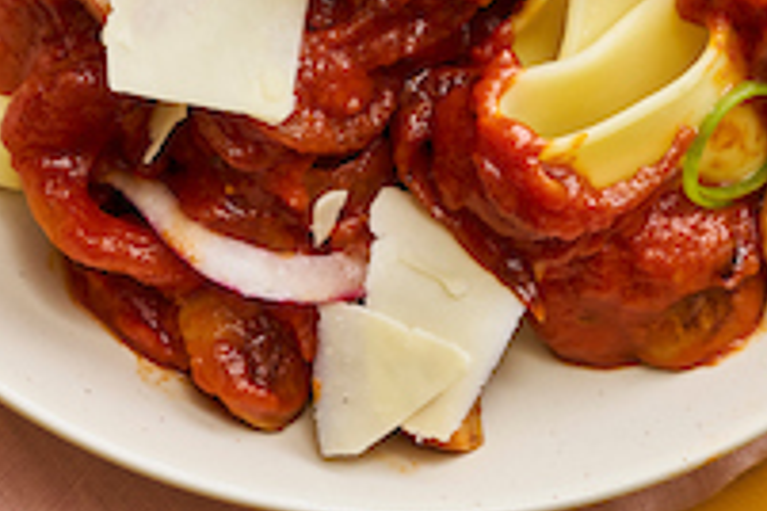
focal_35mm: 268
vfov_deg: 5.1
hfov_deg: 7.7
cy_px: -198
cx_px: 263
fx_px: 5709
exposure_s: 1/125
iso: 250
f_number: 6.3
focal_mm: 90
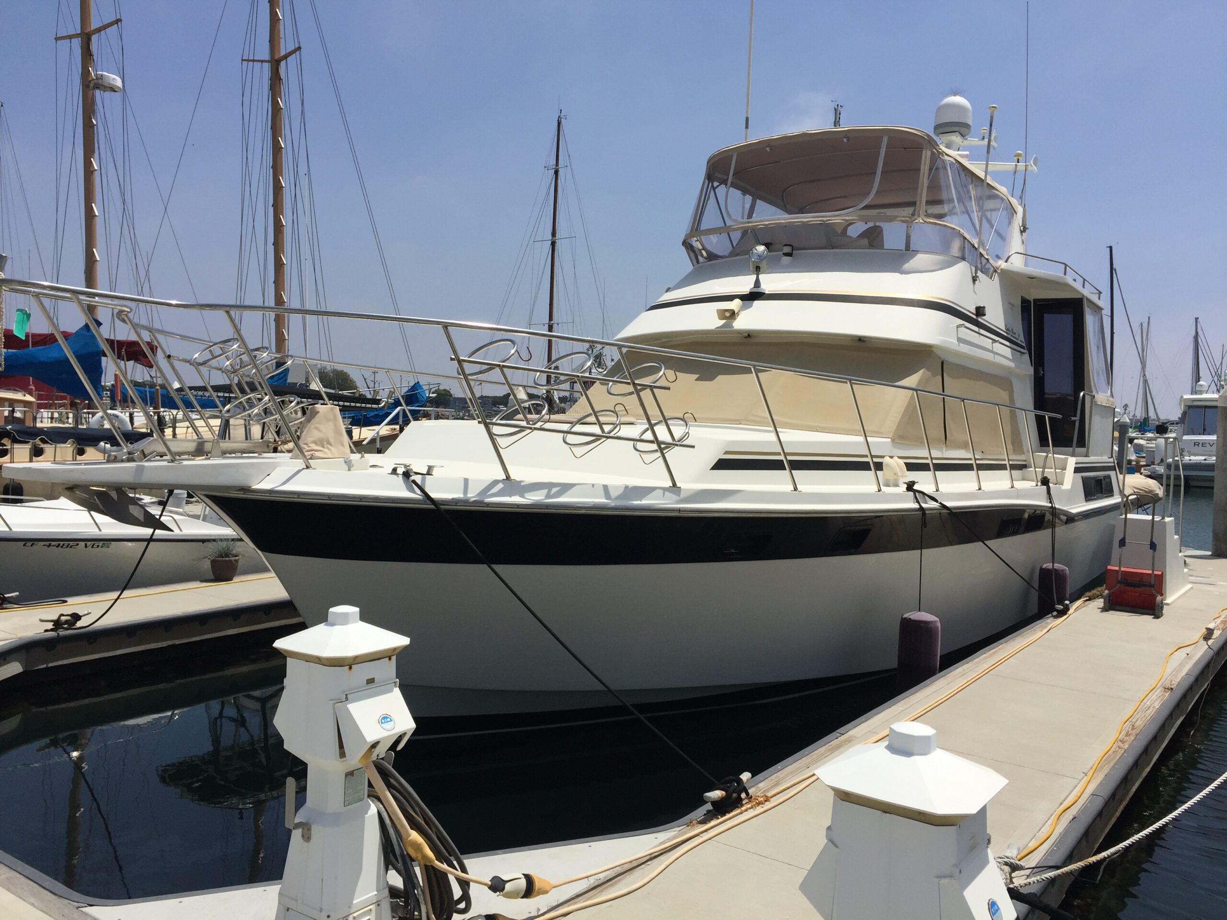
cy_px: 460
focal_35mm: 29
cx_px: 614
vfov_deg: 48.2
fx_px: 1028
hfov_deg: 61.7
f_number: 2.2
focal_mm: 4.15
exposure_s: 1/4405
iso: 32
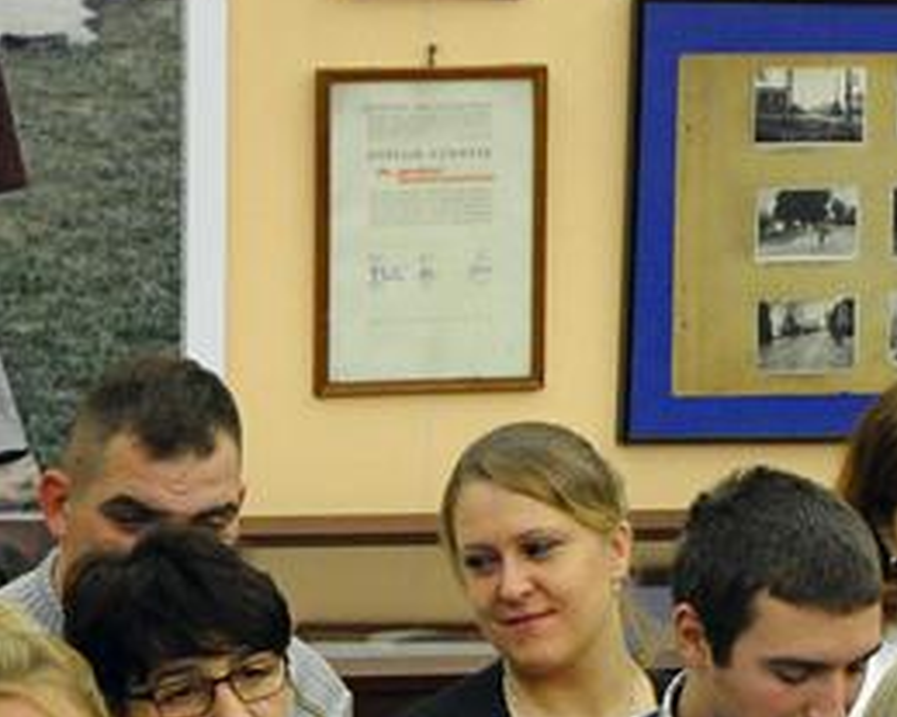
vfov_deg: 3.2
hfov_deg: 4.0
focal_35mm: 486
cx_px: 1133
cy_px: 705
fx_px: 12885
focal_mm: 105
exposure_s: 1/80
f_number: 5.6
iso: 2500
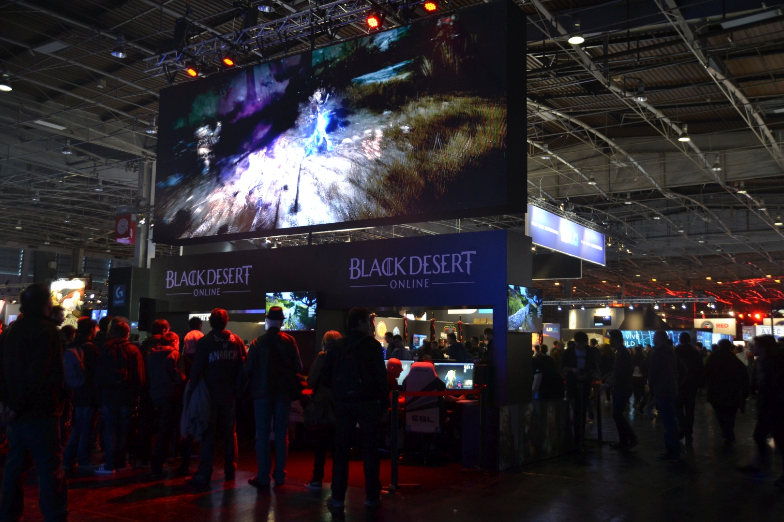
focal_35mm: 33
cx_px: 392
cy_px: 261
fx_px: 719
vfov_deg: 40.0
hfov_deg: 57.2
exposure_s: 1/15
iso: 560
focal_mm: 22
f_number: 3.8
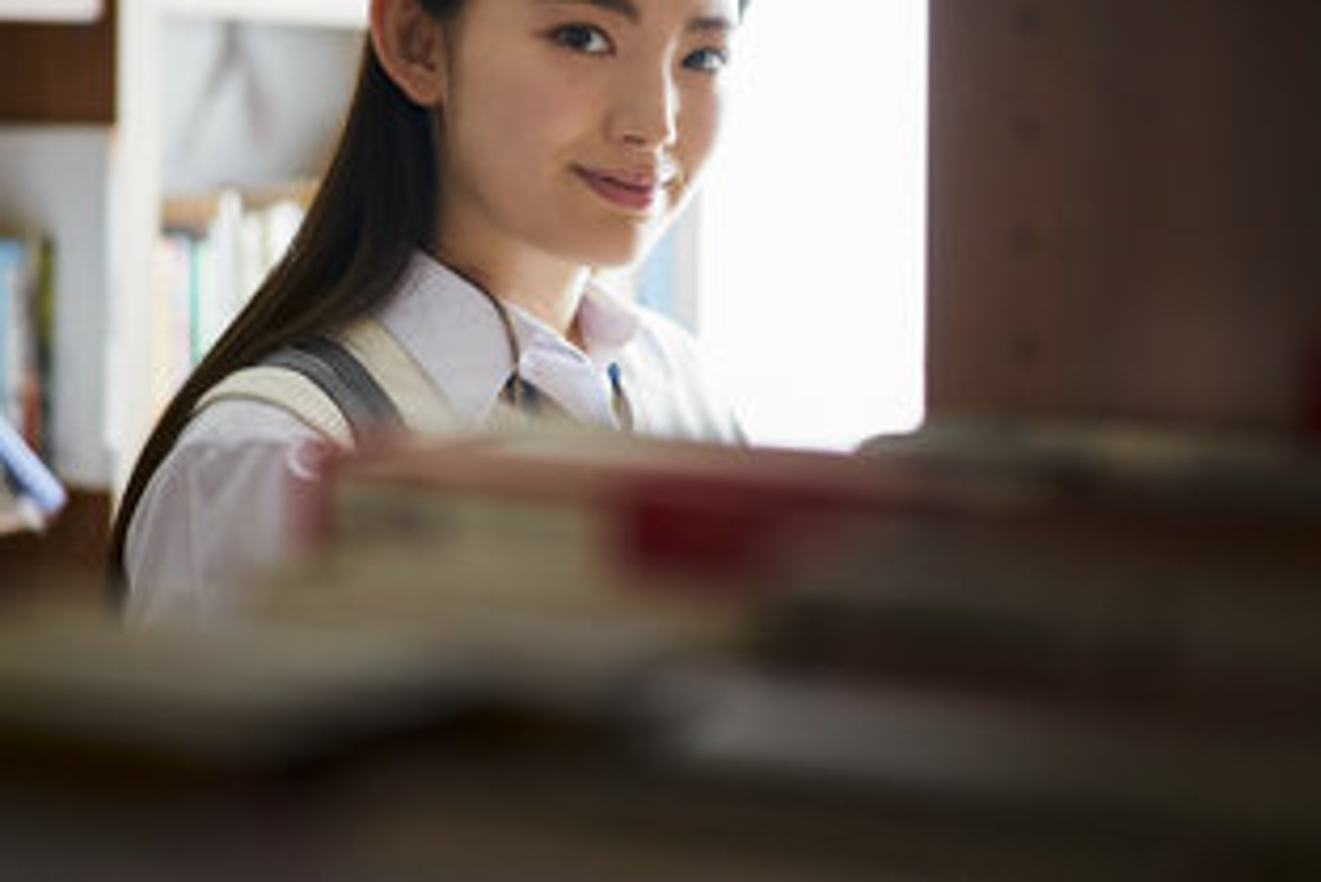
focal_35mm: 79
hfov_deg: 25.7
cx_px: 629
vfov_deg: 17.2
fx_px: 2900
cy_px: 253
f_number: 1.8
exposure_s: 1/60
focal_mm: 55
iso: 100
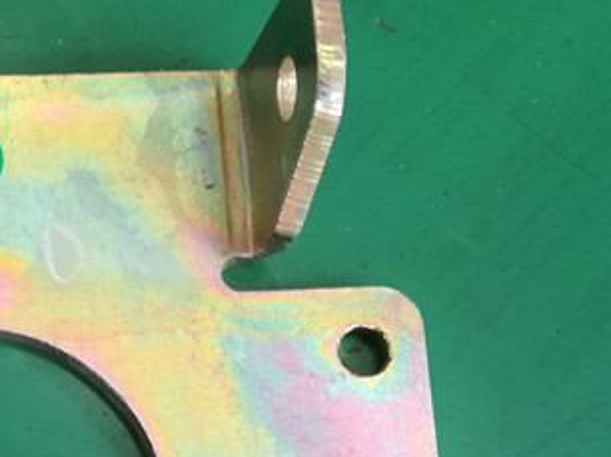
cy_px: 465
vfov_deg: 16.9
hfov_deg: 21.7
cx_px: -72
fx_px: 1499
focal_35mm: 85
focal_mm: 3.83
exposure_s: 1/33.3
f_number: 2.2
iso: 160
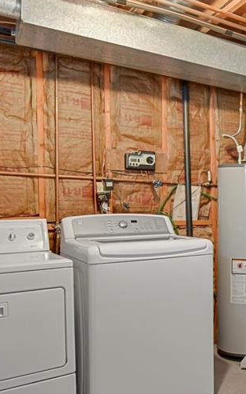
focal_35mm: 36
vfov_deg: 53.9
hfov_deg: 29.9
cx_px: 299
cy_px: 216
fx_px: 386
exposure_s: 1/4
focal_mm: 17
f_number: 8
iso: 12800
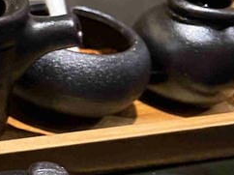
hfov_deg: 12.8
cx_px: -278
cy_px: 38
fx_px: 871
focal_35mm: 129
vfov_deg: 11.4
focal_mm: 5.7
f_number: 1.5
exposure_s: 1/40
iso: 500
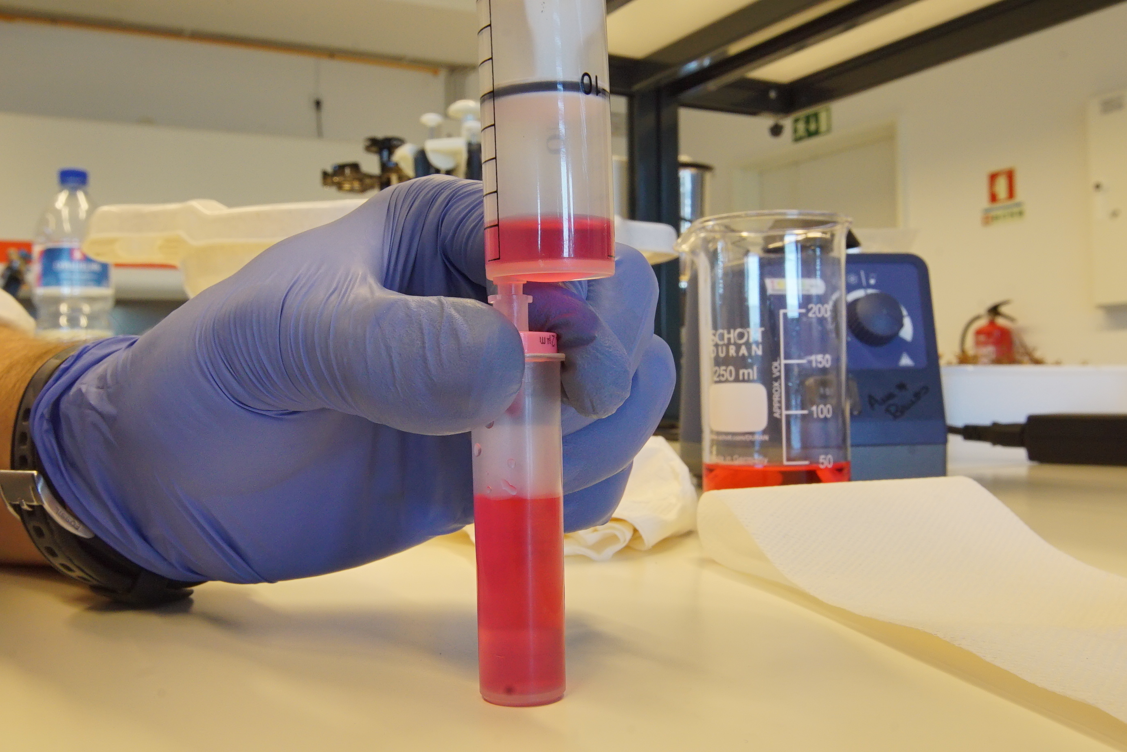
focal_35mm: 36
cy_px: 376
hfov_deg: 53.1
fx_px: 1127
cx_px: 564
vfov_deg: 36.9
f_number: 16
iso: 1000
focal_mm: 24
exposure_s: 1/13
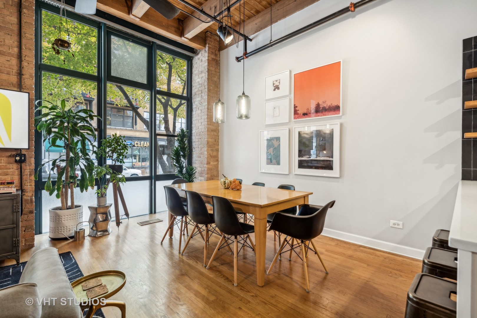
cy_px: 159
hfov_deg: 96.7
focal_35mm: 16
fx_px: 212
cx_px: 238
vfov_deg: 73.7
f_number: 8
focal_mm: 16
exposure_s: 1/4
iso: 320
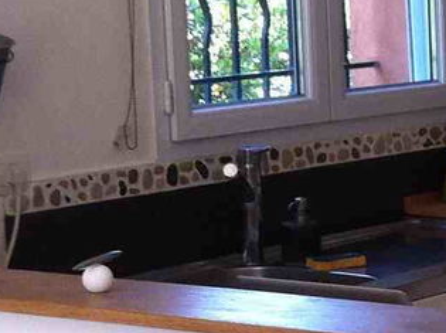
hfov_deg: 10.5
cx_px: 774
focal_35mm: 178
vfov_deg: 8.3
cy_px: 273
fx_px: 2289
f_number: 2.8
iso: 80
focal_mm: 3.85
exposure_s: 1/50
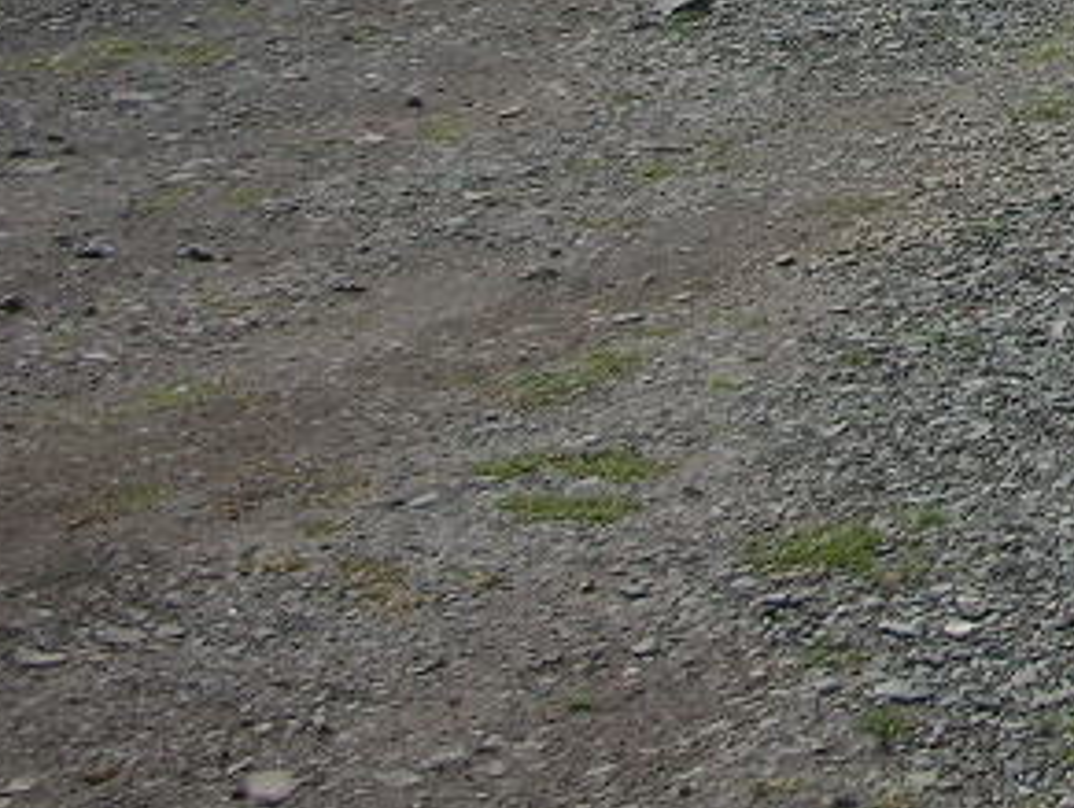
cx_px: 1535
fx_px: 3821
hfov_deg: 15.0
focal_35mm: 123
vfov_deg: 11.5
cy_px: -461
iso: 50
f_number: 8.5
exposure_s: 1/85.7
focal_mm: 5.8
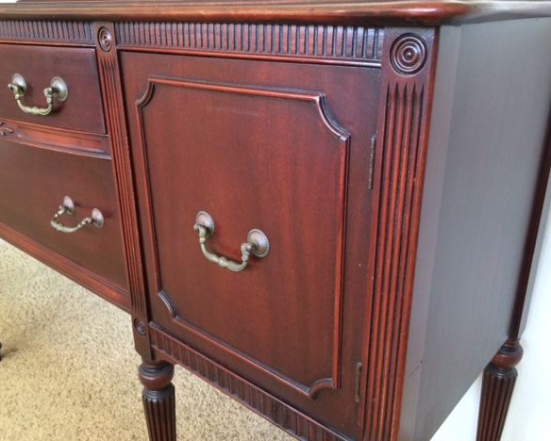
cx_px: 270
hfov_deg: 57.1
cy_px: 220
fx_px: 506
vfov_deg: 47.2
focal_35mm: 31
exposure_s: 1/30
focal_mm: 4.15
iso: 200
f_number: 2.2
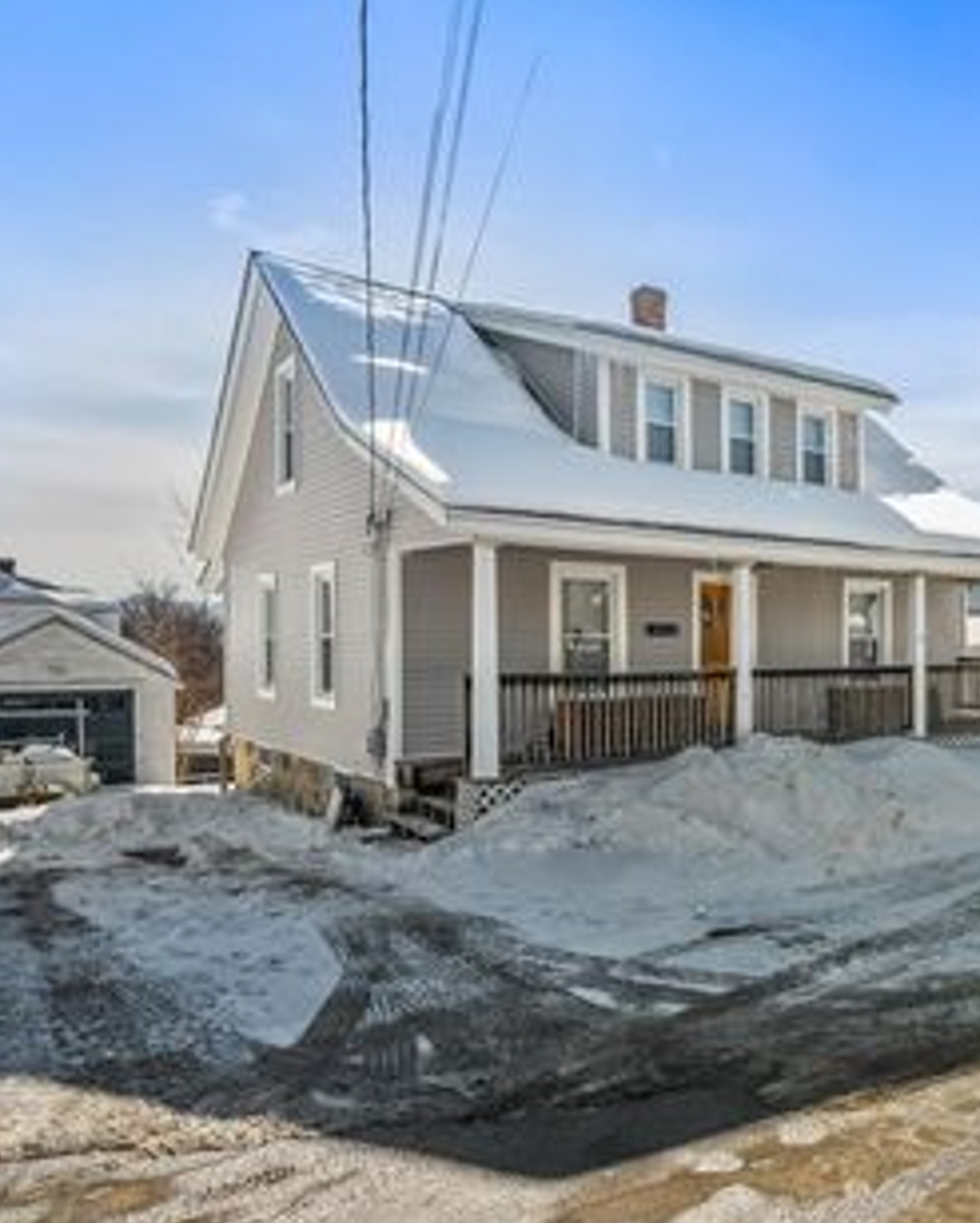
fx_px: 942
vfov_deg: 66.0
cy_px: 625
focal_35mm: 26
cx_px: 853
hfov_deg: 49.9
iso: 100
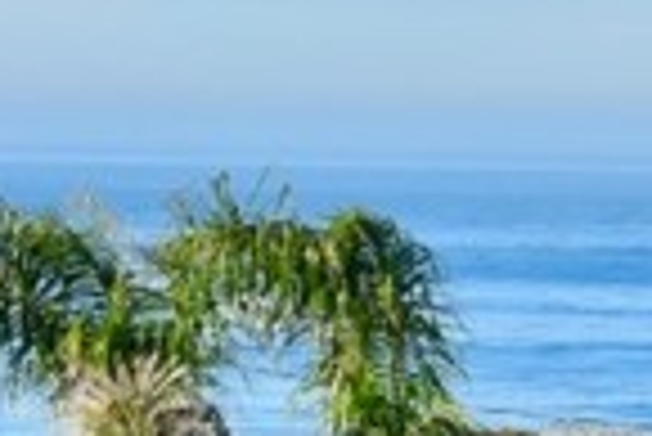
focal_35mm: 496
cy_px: 371
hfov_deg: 4.2
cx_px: 333
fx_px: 8996
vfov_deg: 2.8
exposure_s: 1/1000
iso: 360
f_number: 8
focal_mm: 75
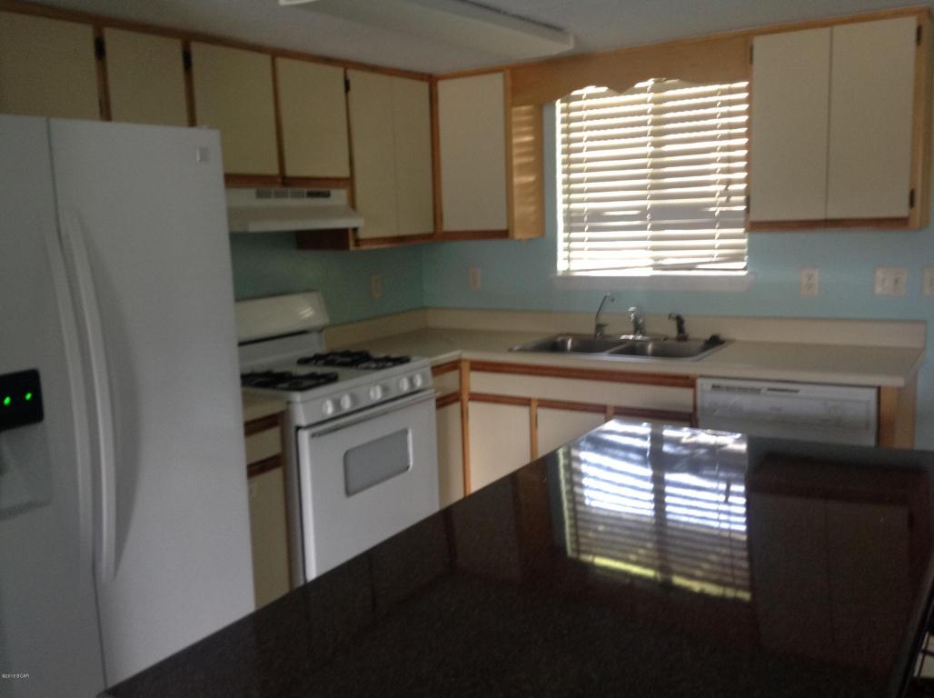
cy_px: 349
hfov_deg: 52.7
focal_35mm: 35
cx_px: 467
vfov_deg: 40.6
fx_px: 943
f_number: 2.4
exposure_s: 1/15
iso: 100
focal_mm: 4.28
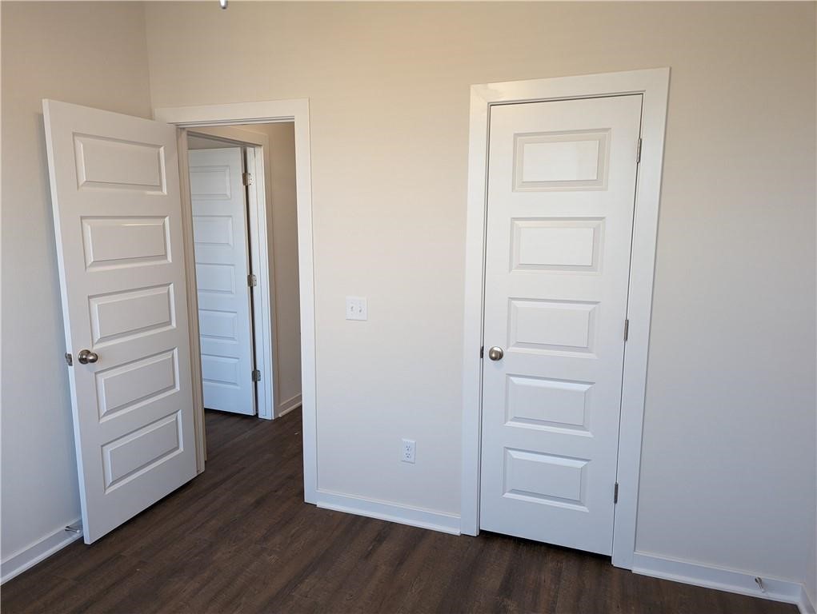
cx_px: 408
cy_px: 307
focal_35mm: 24
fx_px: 567
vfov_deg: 56.9
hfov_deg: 71.5
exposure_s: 1/120
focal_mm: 6.81
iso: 142
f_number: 1.85
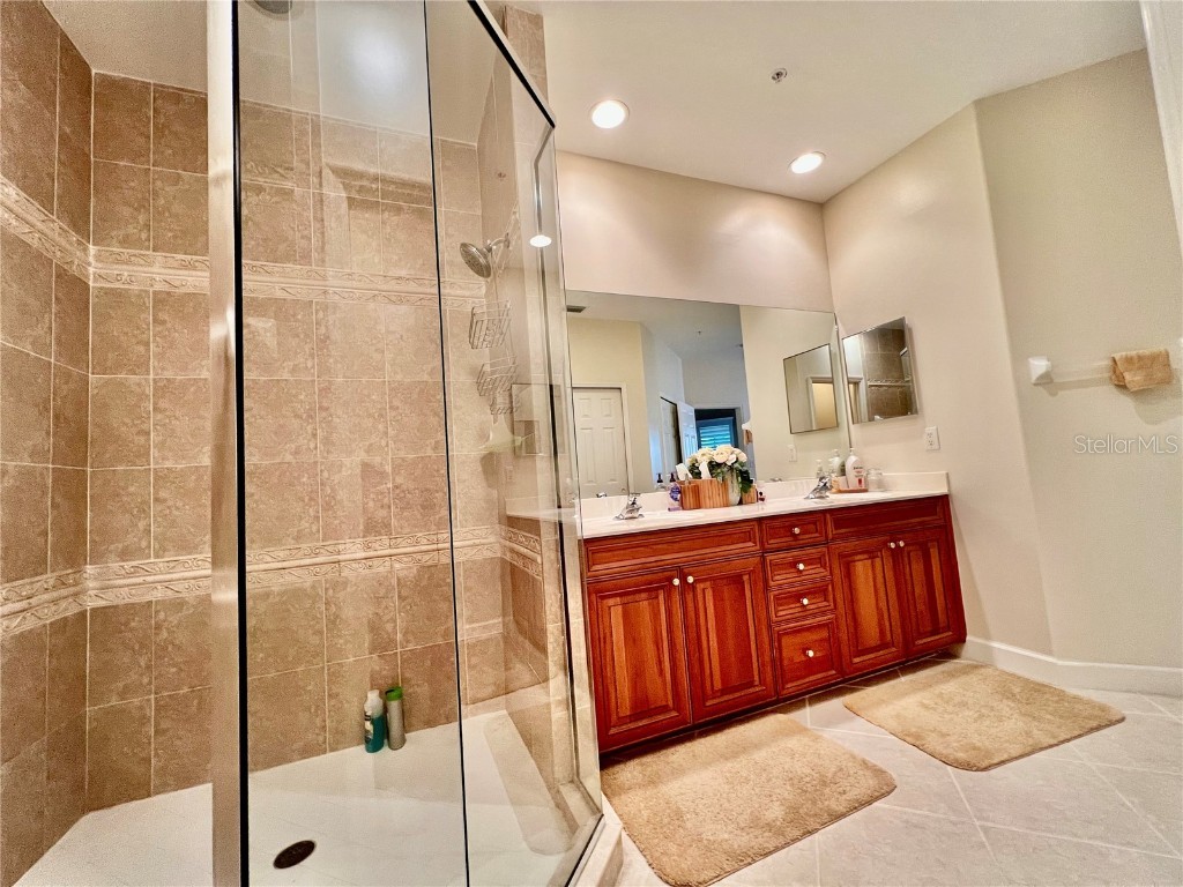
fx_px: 444
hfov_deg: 106.2
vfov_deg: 89.9
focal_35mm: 13
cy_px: 444
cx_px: 592
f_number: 1.8
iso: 200
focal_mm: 1.57
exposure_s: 1/60
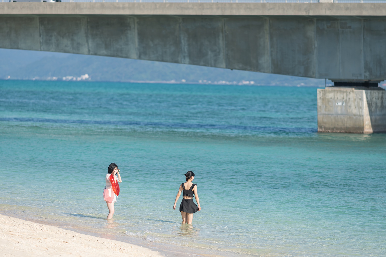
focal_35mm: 200
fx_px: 2144
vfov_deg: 6.9
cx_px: 193
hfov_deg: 10.3
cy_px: 128
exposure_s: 1/2500
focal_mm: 200
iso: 100
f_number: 3.2
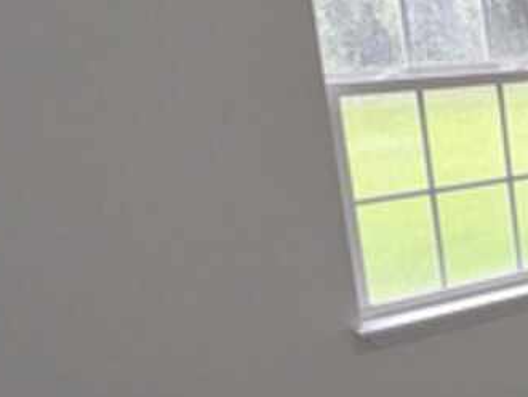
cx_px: 926
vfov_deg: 23.7
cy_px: 227
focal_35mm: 62
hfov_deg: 21.6
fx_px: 946
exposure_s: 1/120
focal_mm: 2.35
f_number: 2.2
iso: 113
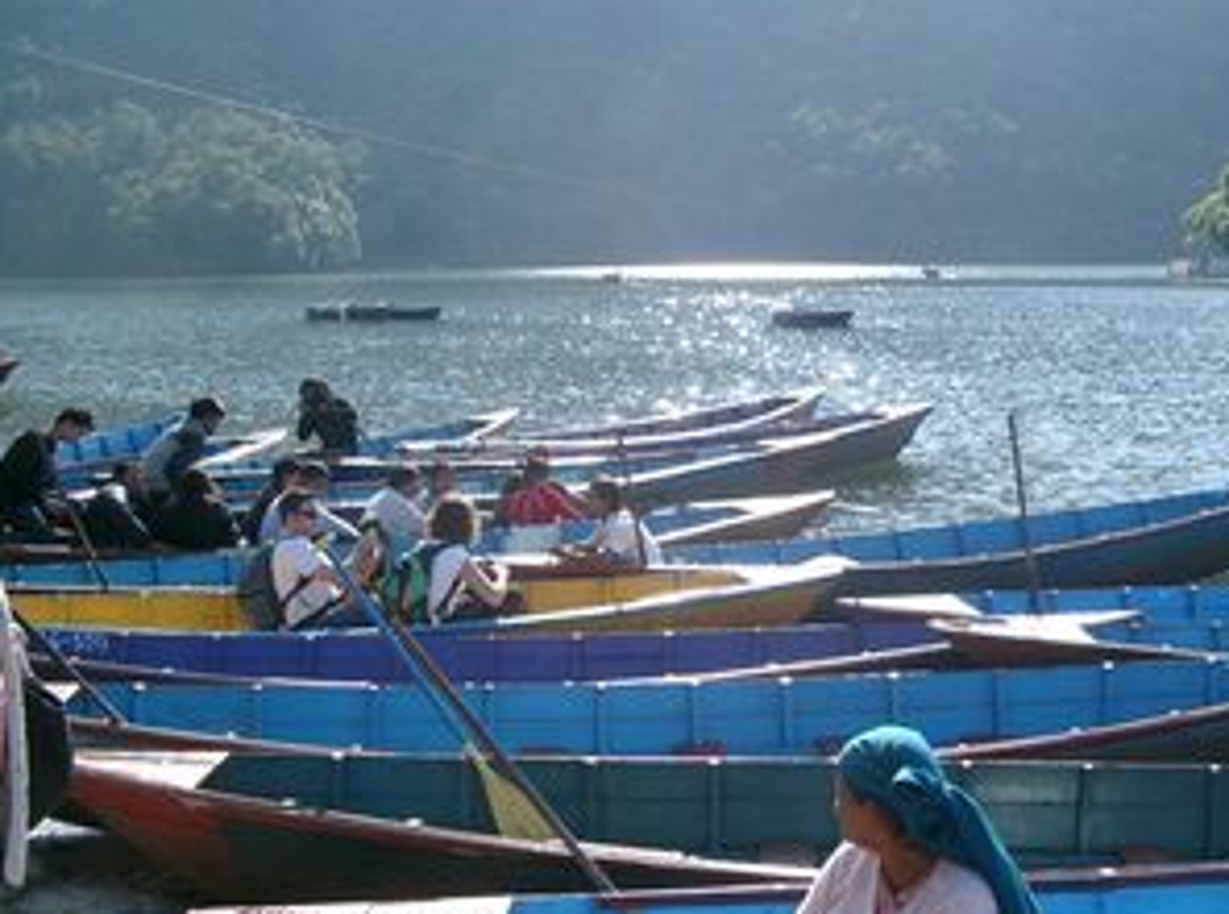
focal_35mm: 50
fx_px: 1769
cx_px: 760
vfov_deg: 28.9
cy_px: 526
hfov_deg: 38.1
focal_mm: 7.6
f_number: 5
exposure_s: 1/400
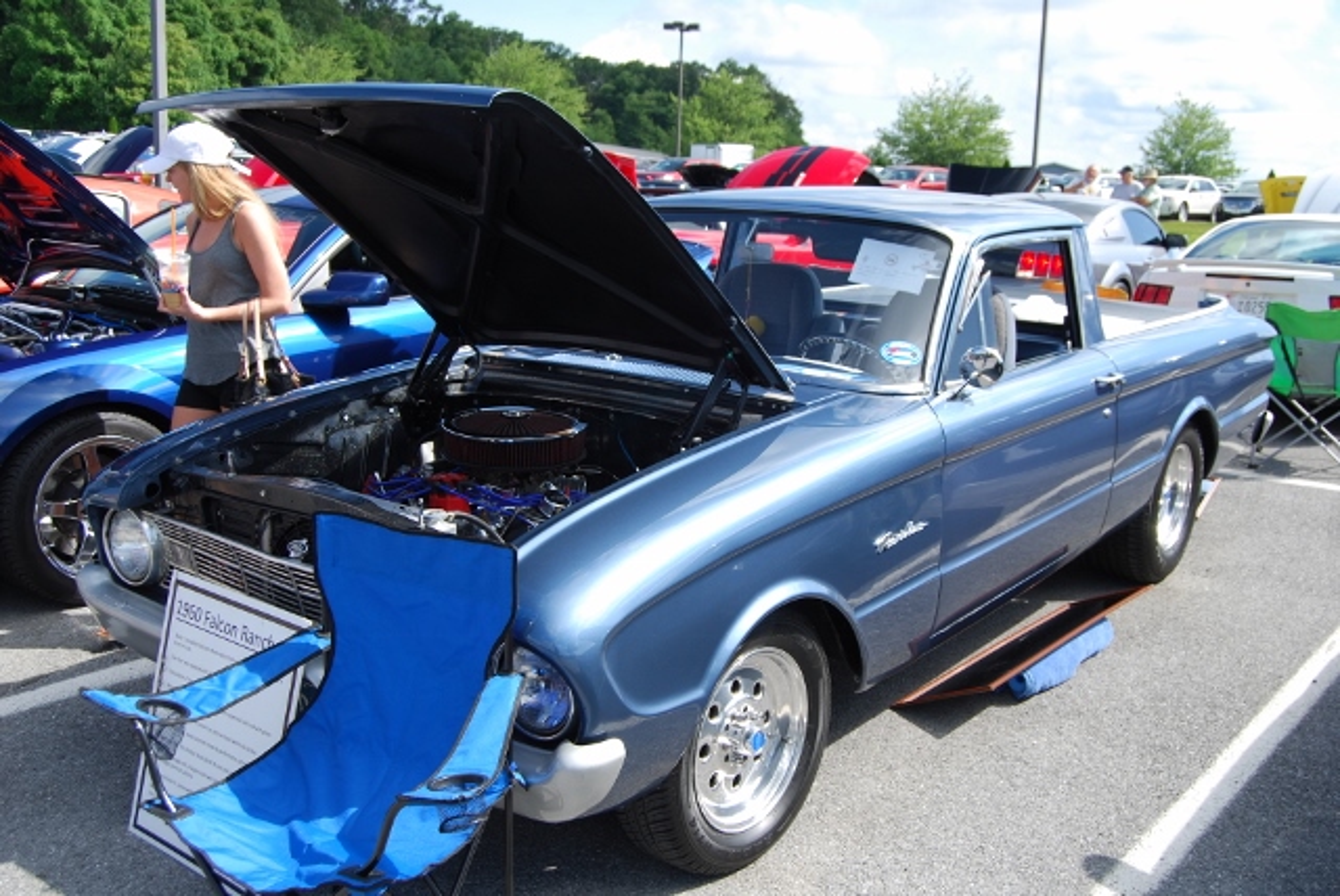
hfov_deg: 53.1
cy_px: 448
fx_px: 1341
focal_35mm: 36
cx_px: 670
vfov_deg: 36.9
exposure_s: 1/200
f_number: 7.1
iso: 100
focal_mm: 24
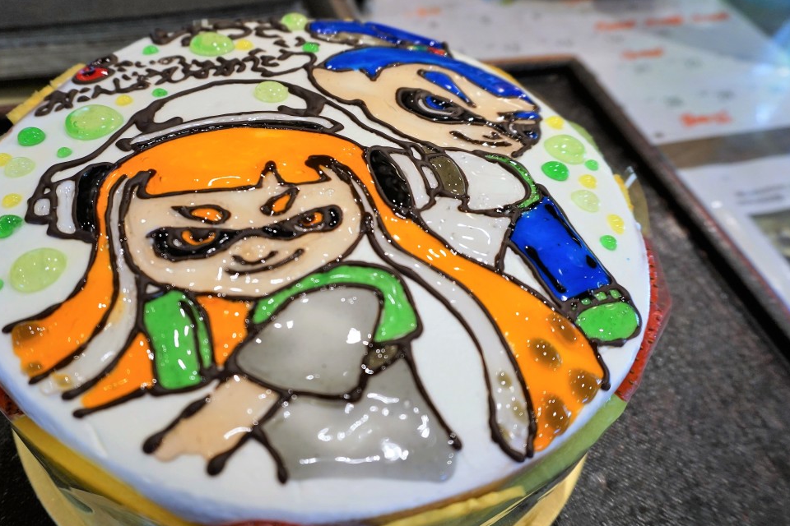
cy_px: 298
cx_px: 341
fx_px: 658
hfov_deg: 61.7
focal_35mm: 30
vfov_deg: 43.5
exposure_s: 1/60
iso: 500
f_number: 4
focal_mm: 16
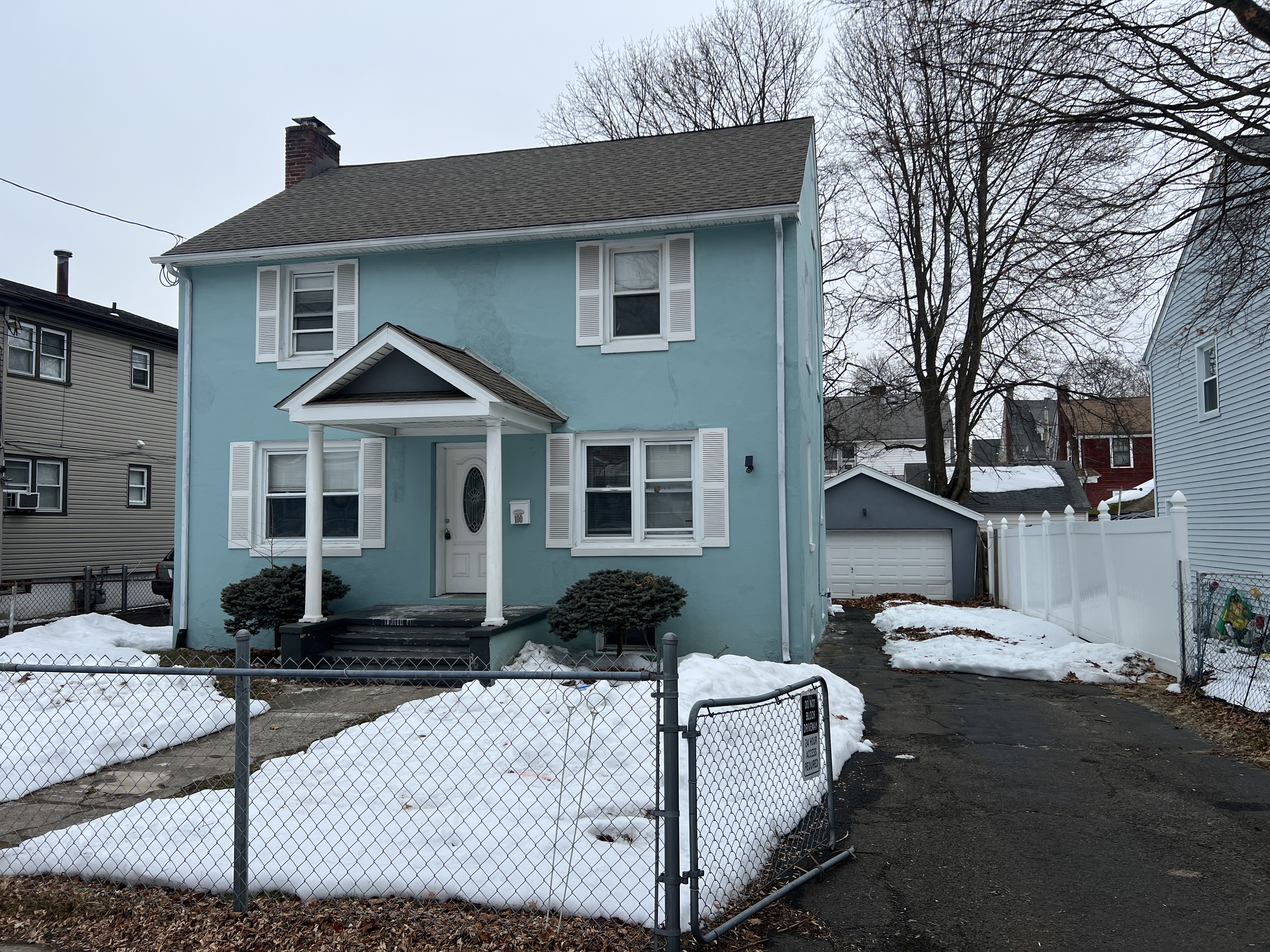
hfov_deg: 67.3
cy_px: 476
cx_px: 635
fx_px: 954
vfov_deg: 53.1
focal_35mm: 26
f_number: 1.5
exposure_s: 1/1068
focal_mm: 5.7
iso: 50
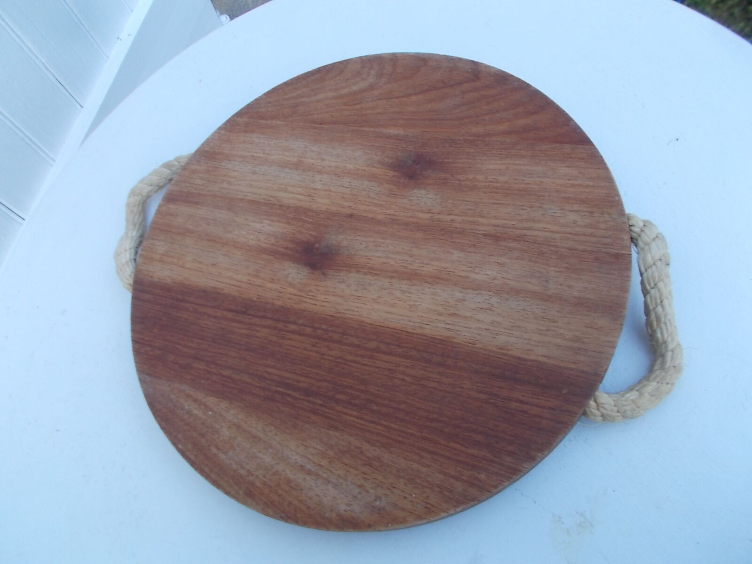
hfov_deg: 67.3
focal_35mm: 26
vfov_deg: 53.1
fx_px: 565
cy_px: 282
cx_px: 376
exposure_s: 1/30
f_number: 3.2
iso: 80
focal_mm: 4.6
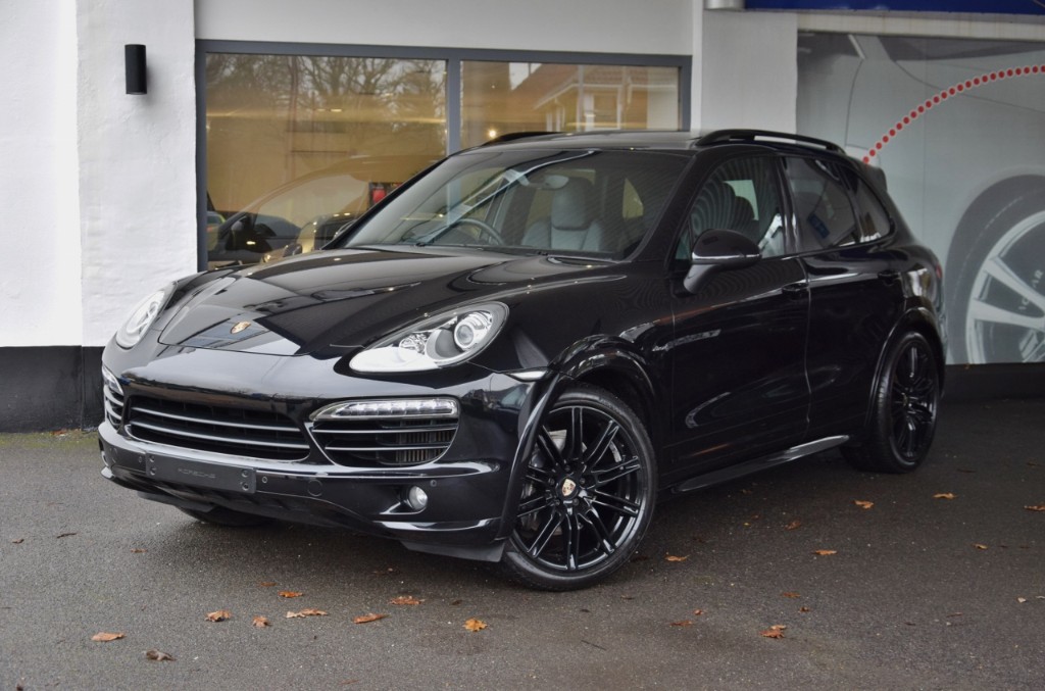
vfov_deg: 25.6
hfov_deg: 37.9
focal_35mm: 52
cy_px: 346
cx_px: 522
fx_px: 1520
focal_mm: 35
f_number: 4.5
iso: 900
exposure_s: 1/60
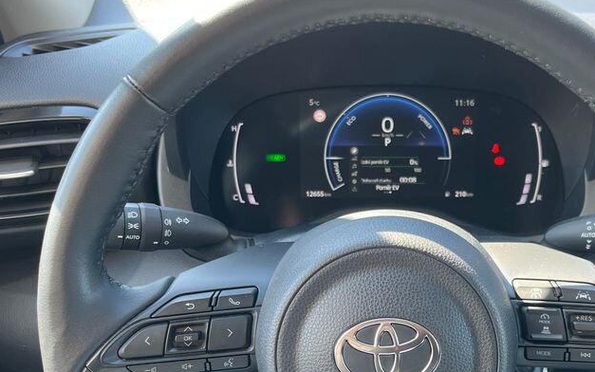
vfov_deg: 28.1
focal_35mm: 45
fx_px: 730
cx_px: 381
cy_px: 291
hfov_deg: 43.9
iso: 100
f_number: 1.6
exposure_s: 1/121
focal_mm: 5.1
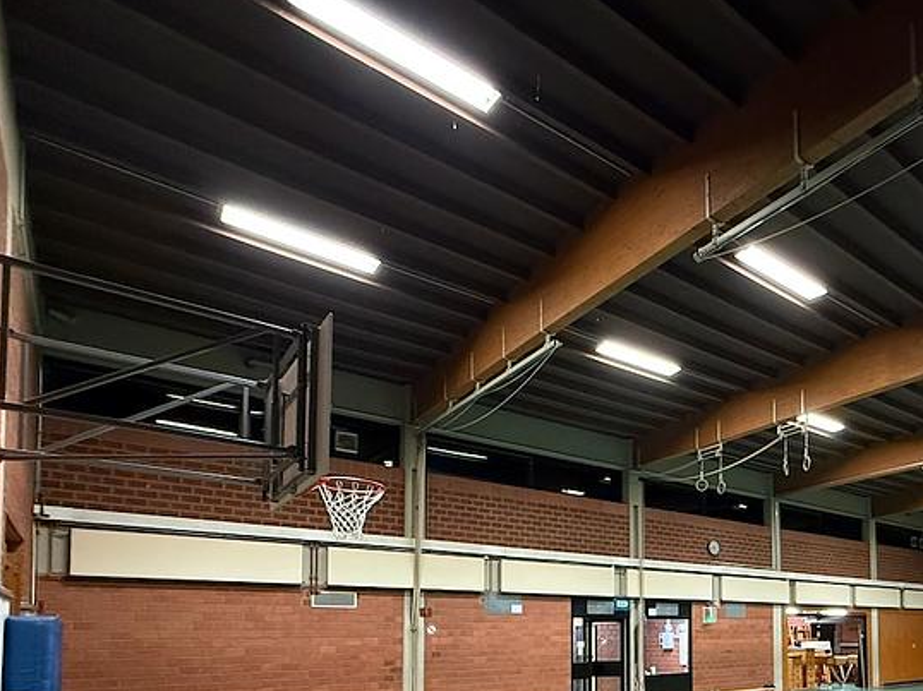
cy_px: 609
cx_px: 693
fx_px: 666
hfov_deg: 65.2
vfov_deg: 49.5
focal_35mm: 25
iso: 640
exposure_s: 1/50
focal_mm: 2.22
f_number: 2.2
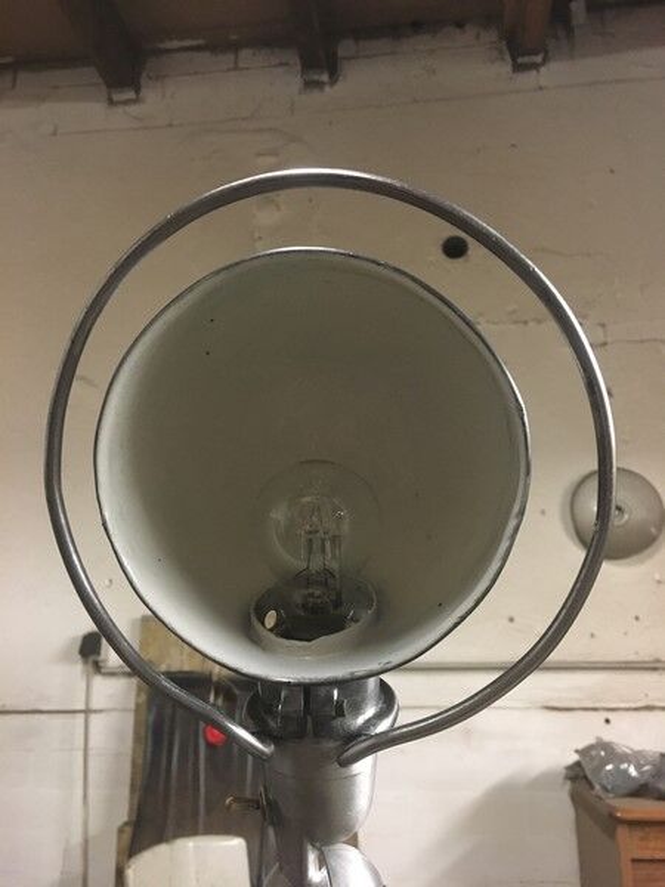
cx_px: 332
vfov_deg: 61.7
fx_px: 743
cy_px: 444
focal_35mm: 29
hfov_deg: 48.2
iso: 200
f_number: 2.2
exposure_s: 1/20
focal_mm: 4.15
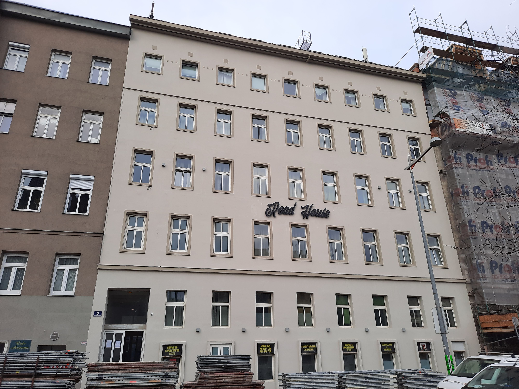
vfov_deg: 54.9
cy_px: 194
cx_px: 260
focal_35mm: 25
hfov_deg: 69.4
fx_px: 375
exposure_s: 1/344
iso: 32
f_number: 2
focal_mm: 4.6
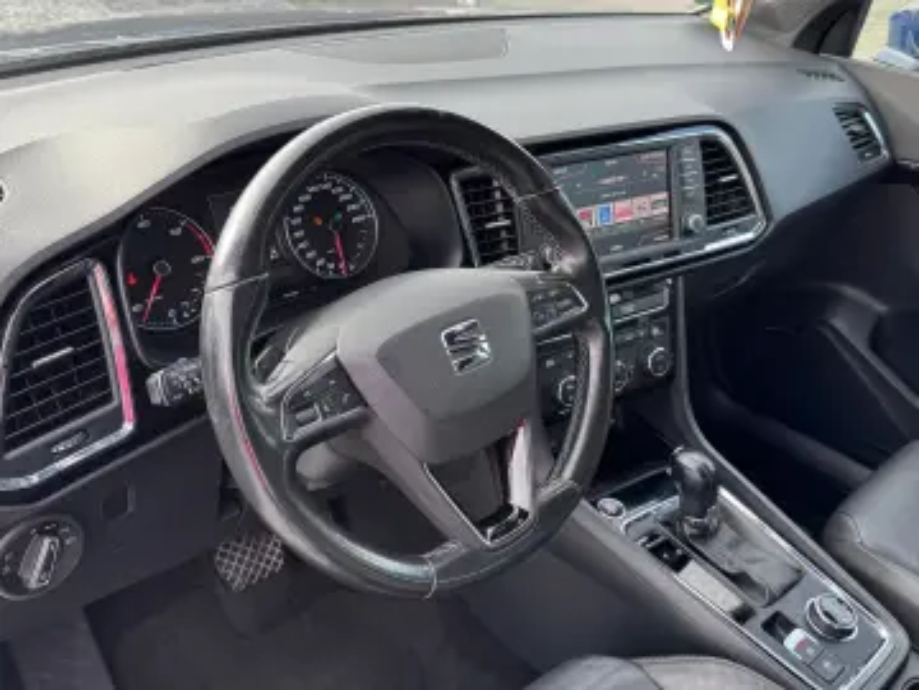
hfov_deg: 71.6
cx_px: 460
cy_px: 345
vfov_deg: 56.8
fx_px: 637
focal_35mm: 24
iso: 64
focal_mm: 6.76
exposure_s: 1/121
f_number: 1.78
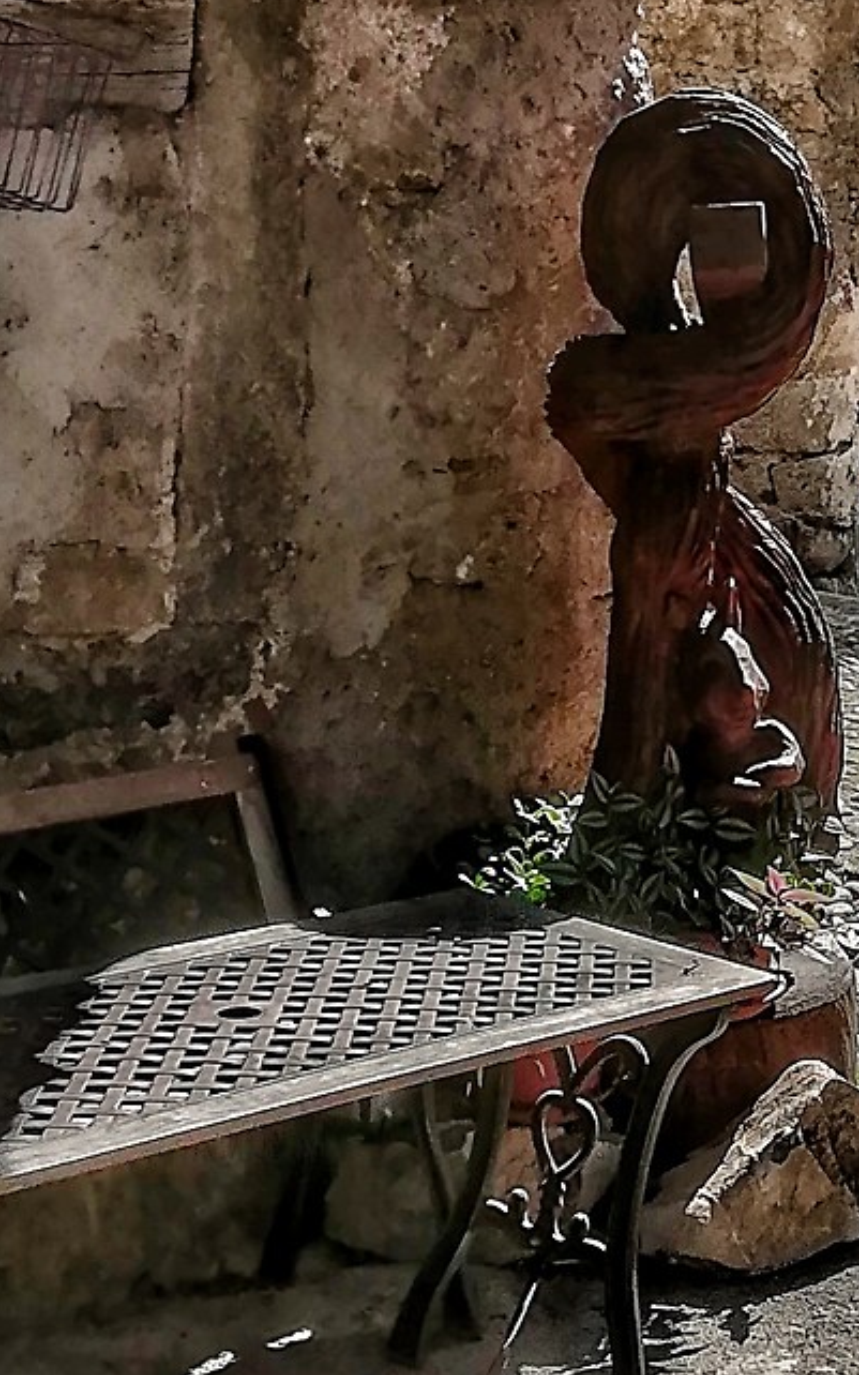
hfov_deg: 12.3
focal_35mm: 103
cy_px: 163
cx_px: 1161
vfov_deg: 19.9
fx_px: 3860
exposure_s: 1/578
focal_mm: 3.81
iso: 50
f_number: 2.2
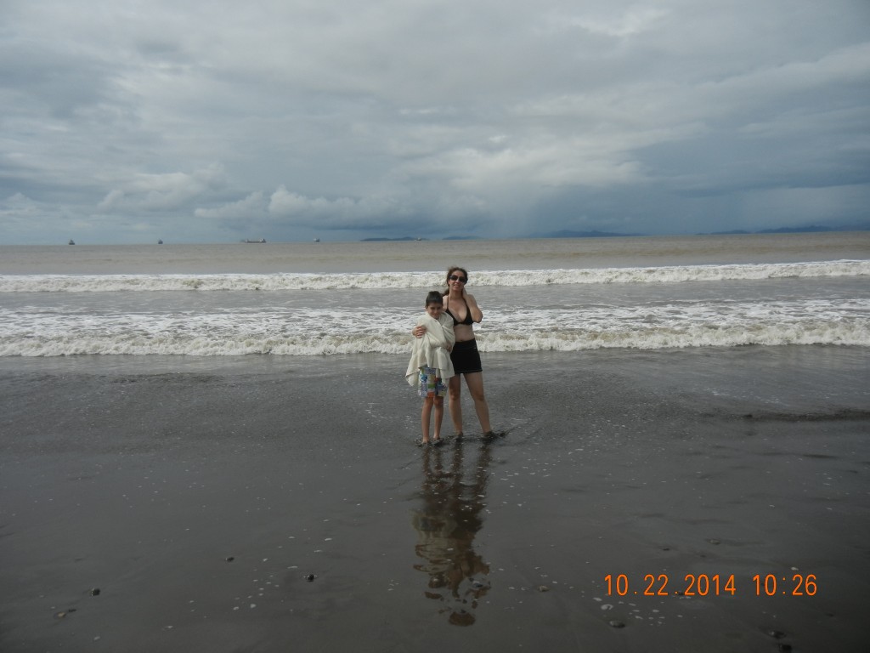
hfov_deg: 60.0
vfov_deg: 46.8
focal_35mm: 30
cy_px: 326
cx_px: 435
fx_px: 754
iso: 160
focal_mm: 5.4
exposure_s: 1/1062
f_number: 7
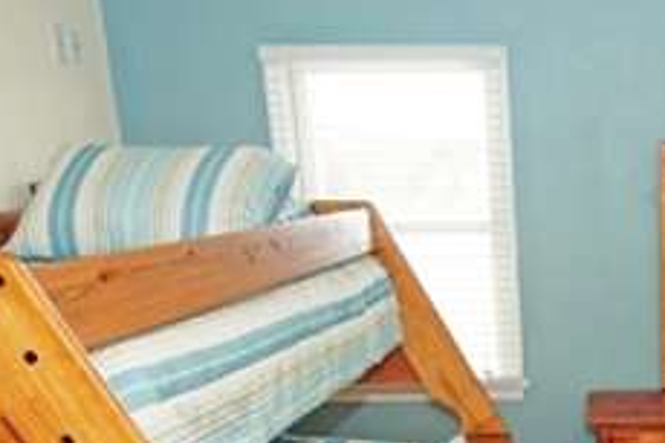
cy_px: 414
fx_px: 923
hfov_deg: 35.8
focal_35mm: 50
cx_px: 662
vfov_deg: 25.9
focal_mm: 10
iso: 200
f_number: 4
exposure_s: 1/60
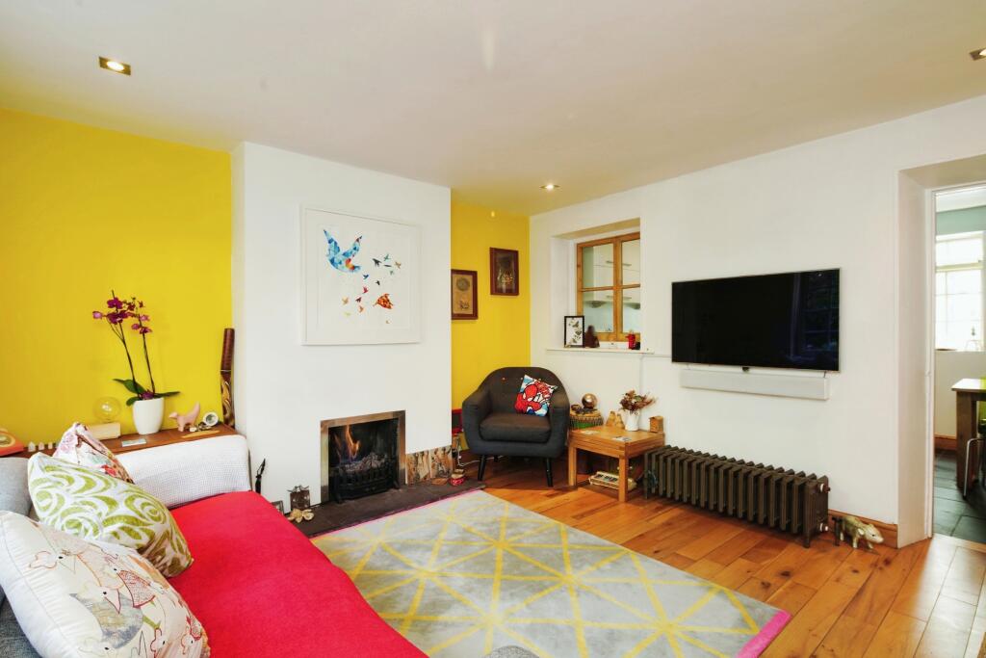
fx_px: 466
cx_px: 493
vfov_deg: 70.5
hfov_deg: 93.3
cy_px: 329
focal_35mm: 17
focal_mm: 17
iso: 640
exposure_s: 1/10
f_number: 10
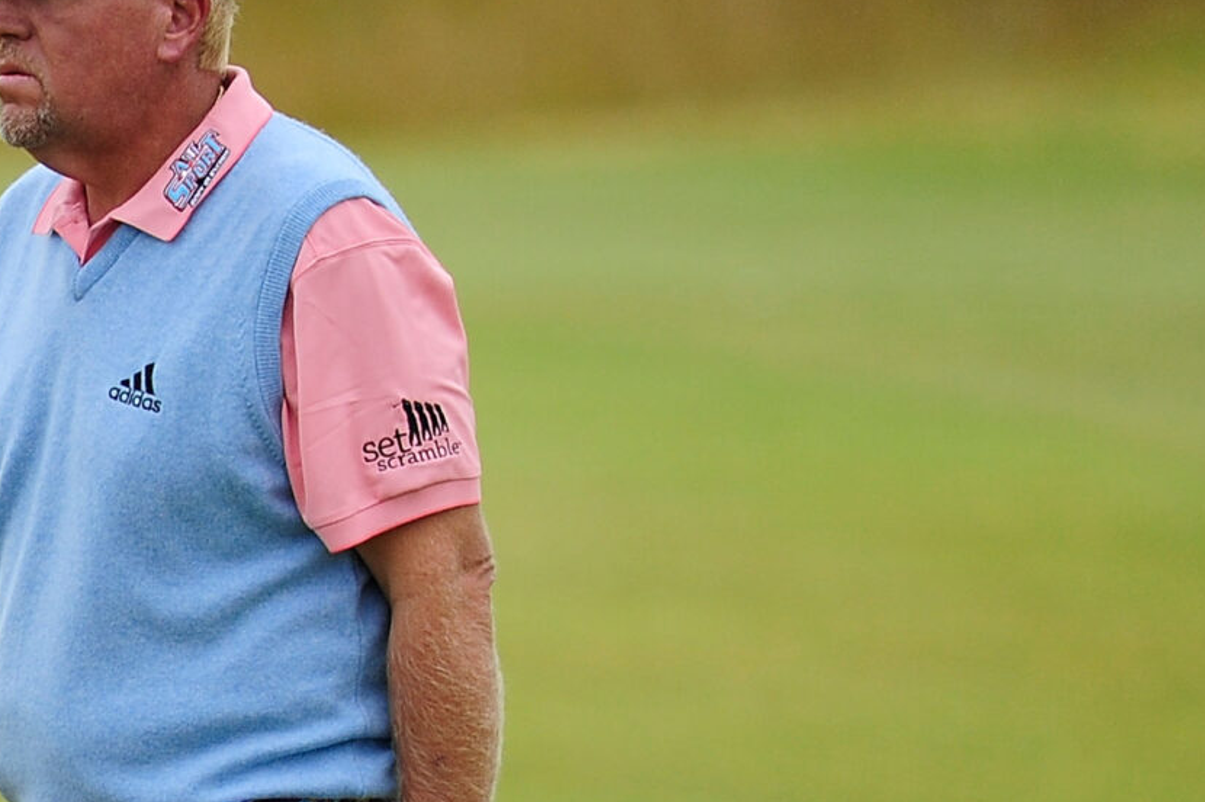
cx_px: -602
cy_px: 835
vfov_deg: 0.7
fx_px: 61906
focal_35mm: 1851
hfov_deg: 1.1
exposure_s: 1/500
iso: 500
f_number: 4.5
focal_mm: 600
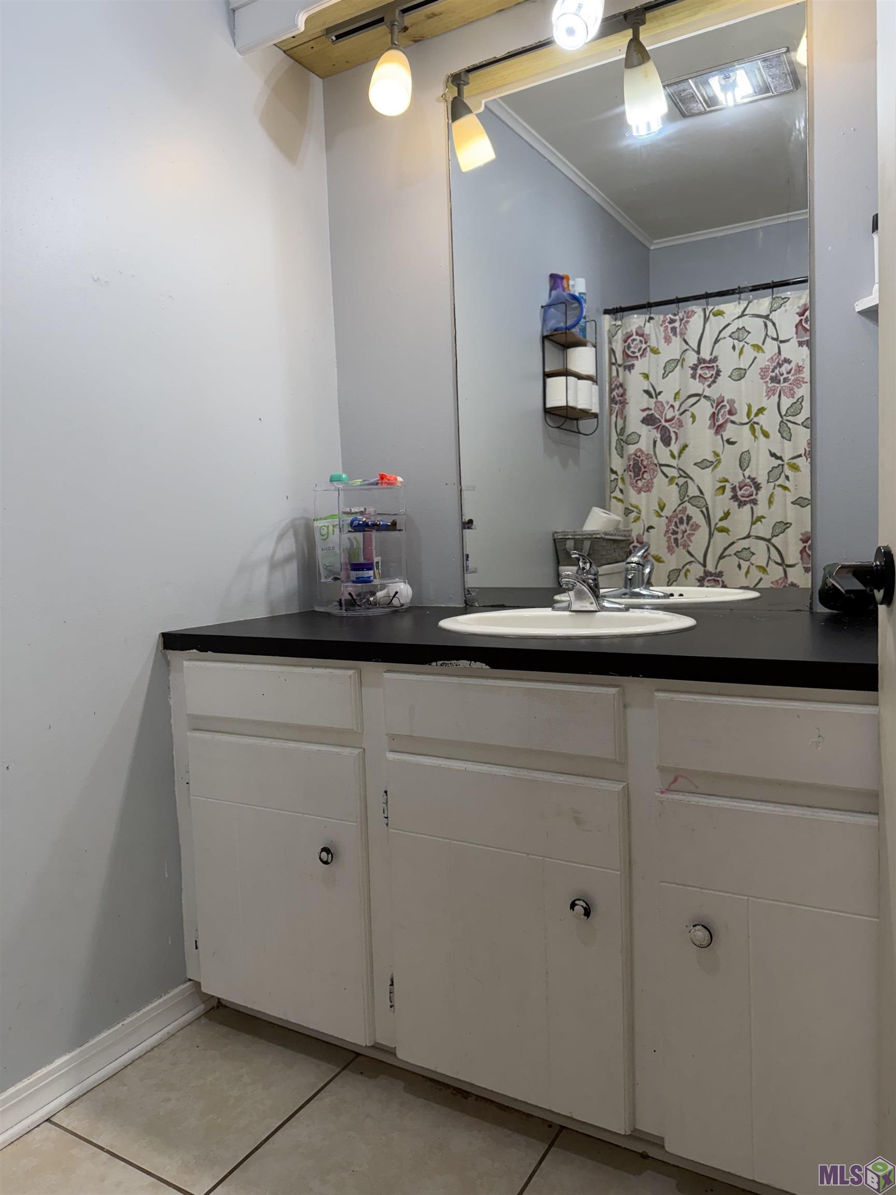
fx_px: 828
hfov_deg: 56.8
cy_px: 598
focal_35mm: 24
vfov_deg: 71.6
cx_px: 448
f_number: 1.78
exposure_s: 1/217
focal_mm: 6.76
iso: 160
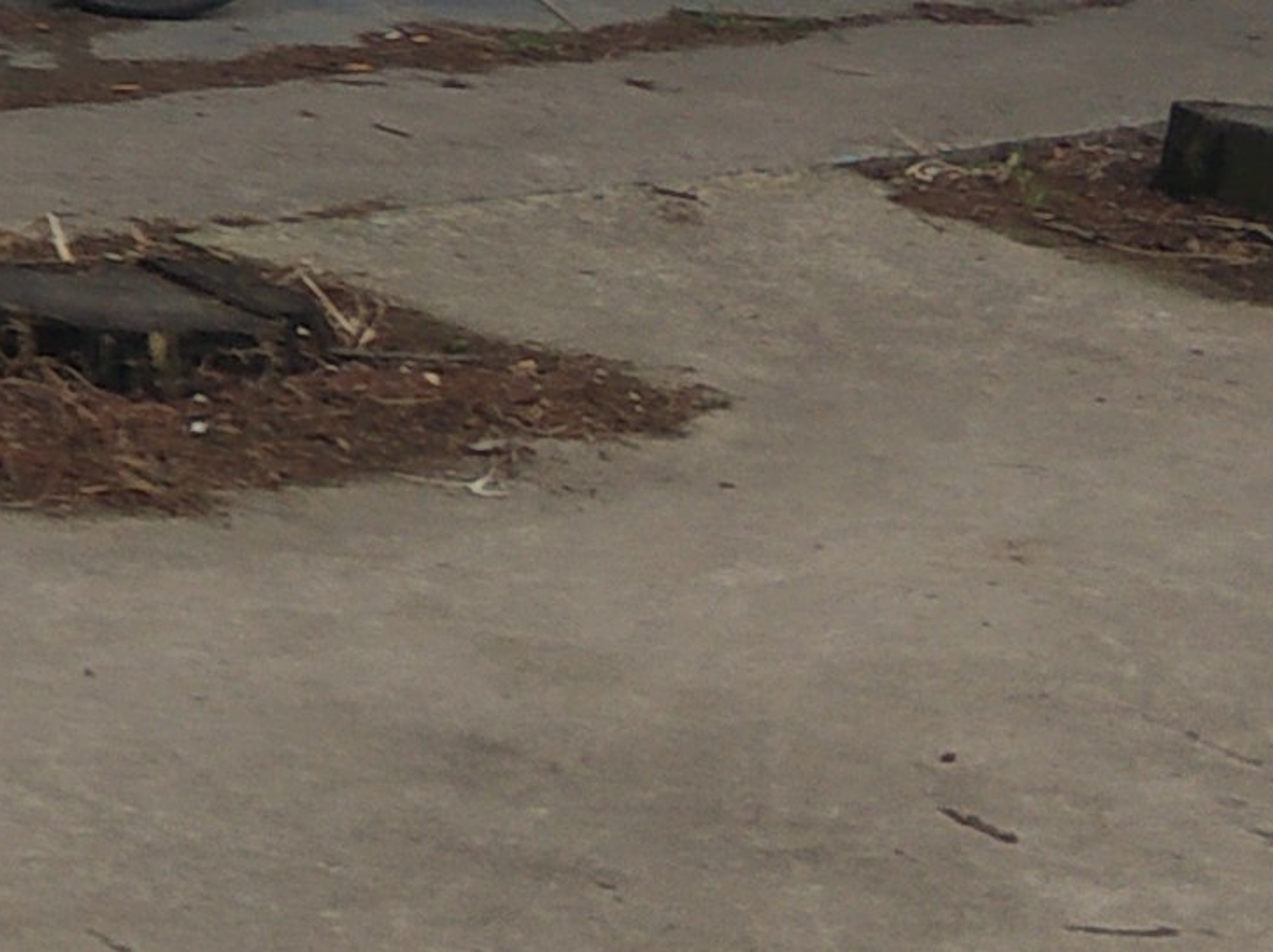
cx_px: -1508
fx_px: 5511
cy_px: -330
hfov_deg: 11.5
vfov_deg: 9.7
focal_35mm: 150
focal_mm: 3.82
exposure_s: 1/1646
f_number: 1.8
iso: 172
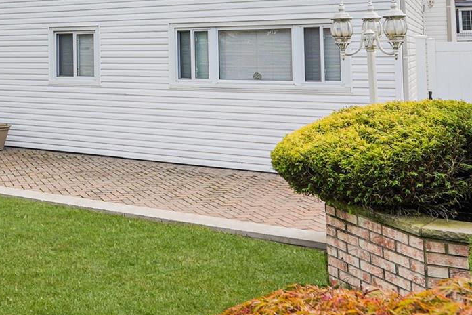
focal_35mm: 47
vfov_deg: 26.9
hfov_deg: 38.3
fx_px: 616
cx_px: 26
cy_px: -8
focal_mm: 16
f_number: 6.3
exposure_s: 1/200
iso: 100
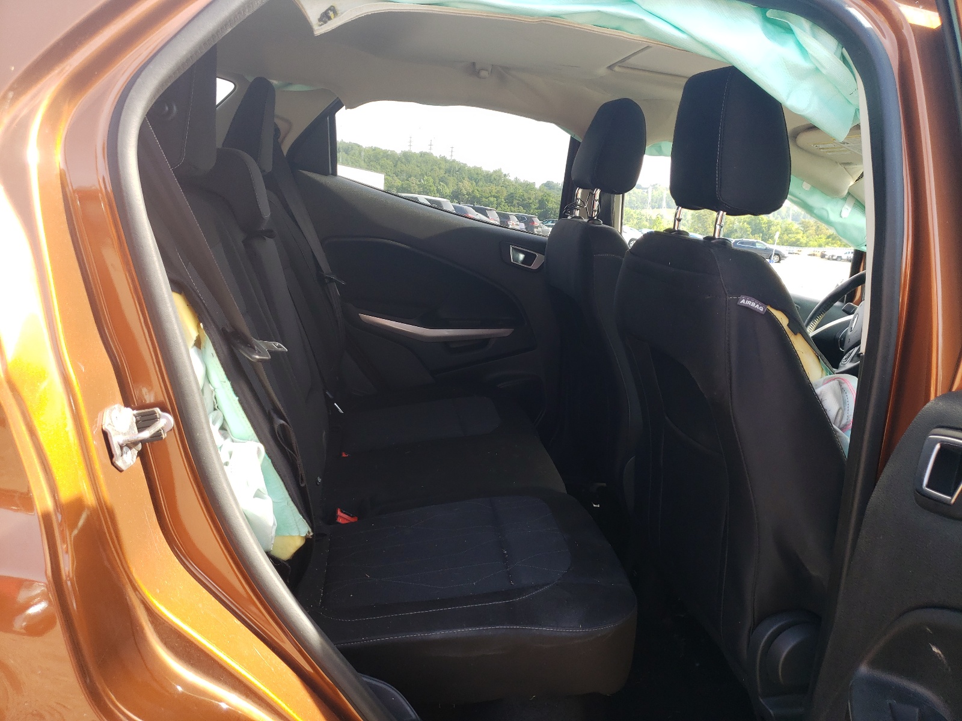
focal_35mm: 26
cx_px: 481
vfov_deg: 53.1
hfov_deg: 67.3
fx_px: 723
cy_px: 360
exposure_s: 1/250
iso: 50
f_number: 1.5
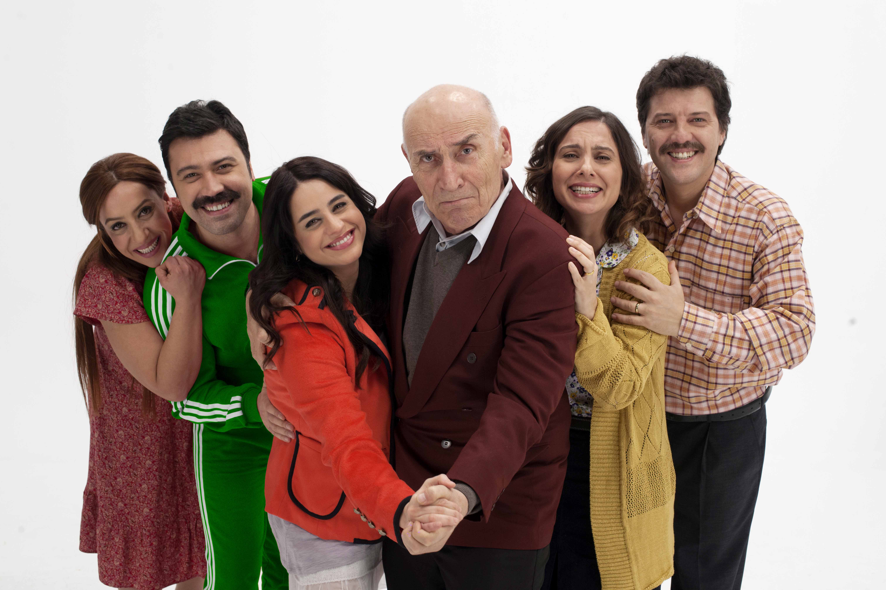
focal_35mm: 50
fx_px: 1230
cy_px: 295
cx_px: 443
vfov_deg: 27.0
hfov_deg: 39.6
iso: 400
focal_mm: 50
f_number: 8
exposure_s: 1/125
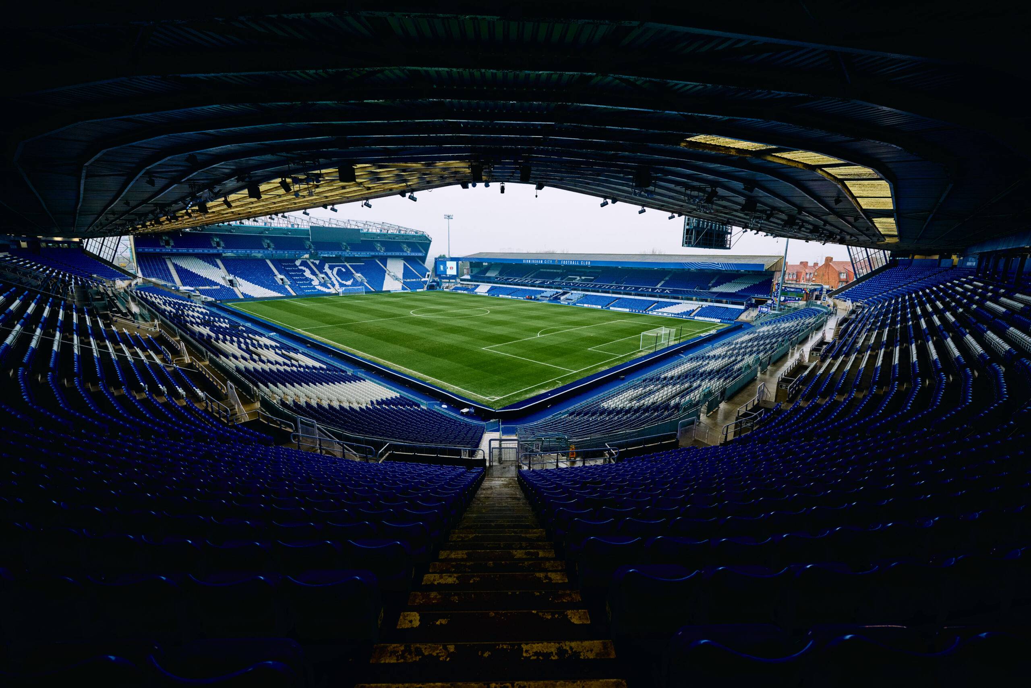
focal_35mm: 14
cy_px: 344
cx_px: 516
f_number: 4.5
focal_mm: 14
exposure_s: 1/500
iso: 500
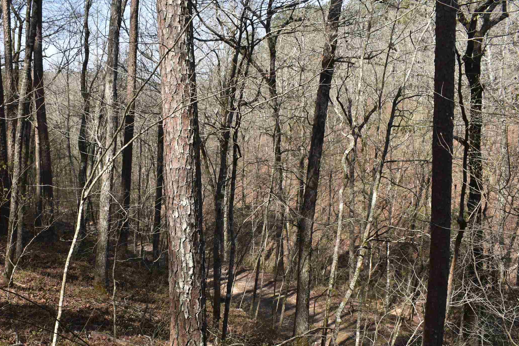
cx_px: 197
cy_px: 234
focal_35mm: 40
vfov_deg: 33.1
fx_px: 577
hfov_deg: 48.1
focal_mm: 18
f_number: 7.1
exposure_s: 1/250
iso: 200
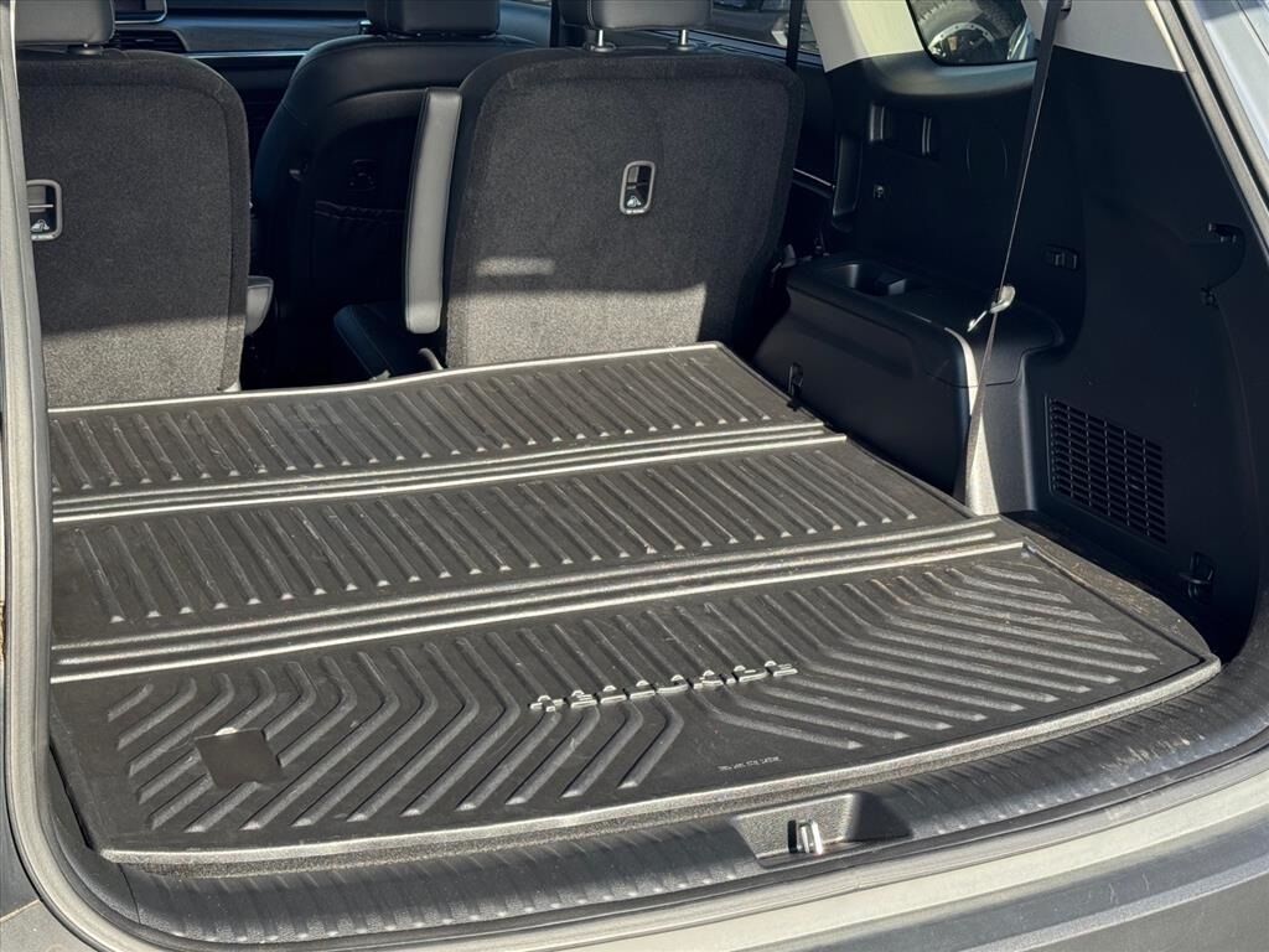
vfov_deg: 30.3
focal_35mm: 48
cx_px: 634
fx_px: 1760
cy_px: 476
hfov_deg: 39.7
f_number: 1.78
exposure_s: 1/433
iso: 64
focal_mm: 6.76
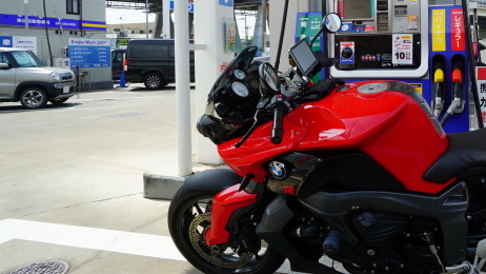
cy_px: 58
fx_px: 385
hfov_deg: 59.4
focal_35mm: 30
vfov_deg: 37.8
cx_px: 388
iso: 100
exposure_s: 1/100
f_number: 10
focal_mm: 11
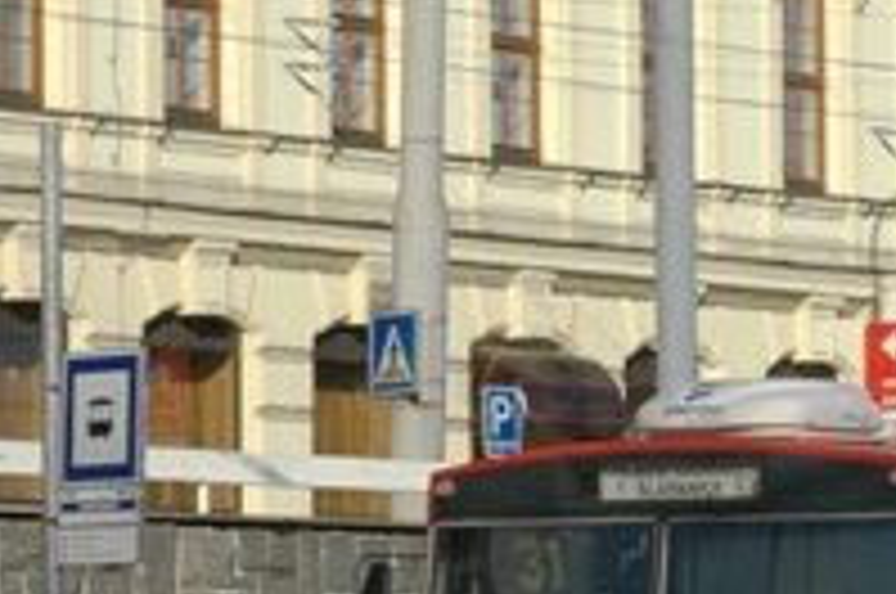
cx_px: 1625
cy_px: 410
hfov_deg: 6.0
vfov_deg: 4.1
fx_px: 8399
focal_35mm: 338
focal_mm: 48
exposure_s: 1/400
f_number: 10
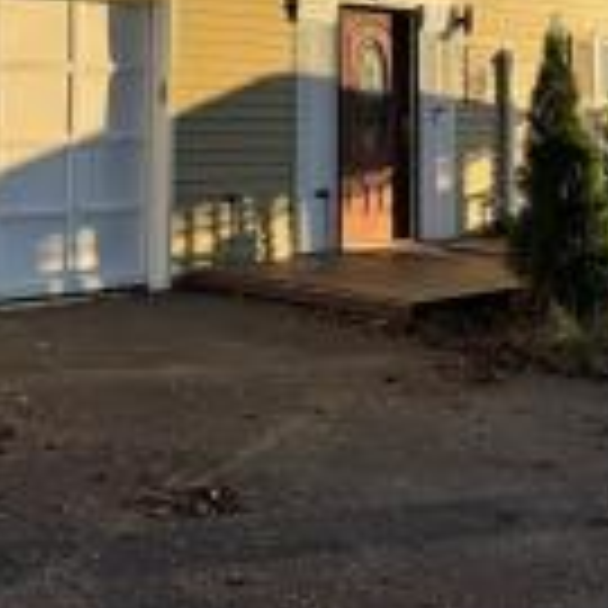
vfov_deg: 26.3
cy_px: 45
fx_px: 1252
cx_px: 423
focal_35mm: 63
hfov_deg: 27.1
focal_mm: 6.76
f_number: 1.78
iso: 80
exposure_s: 1/1818
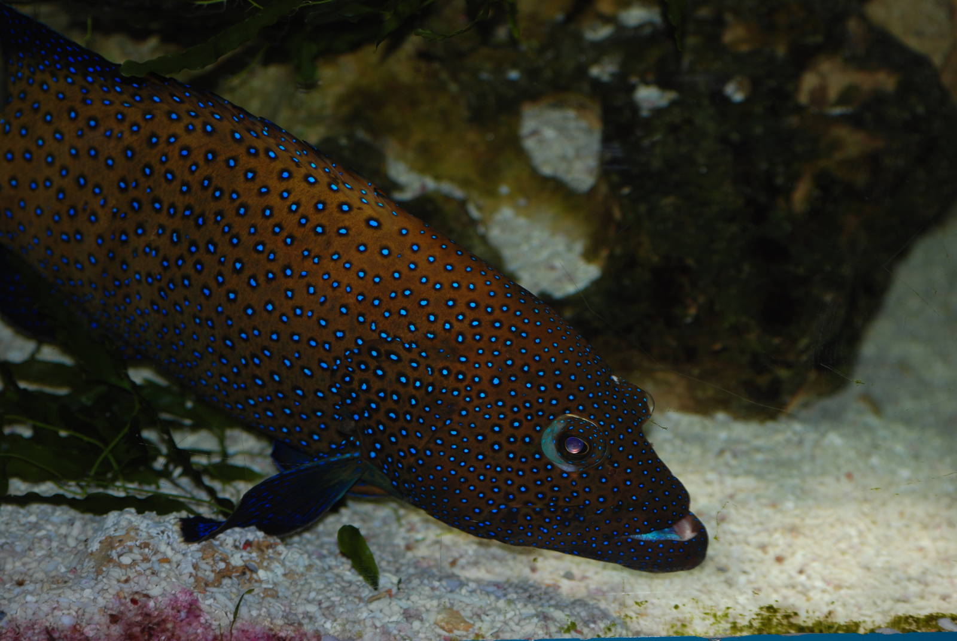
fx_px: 4391
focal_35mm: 165
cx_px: 478
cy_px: 320
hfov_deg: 12.4
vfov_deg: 8.3
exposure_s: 1/60
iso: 200
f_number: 4.2
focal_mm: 110
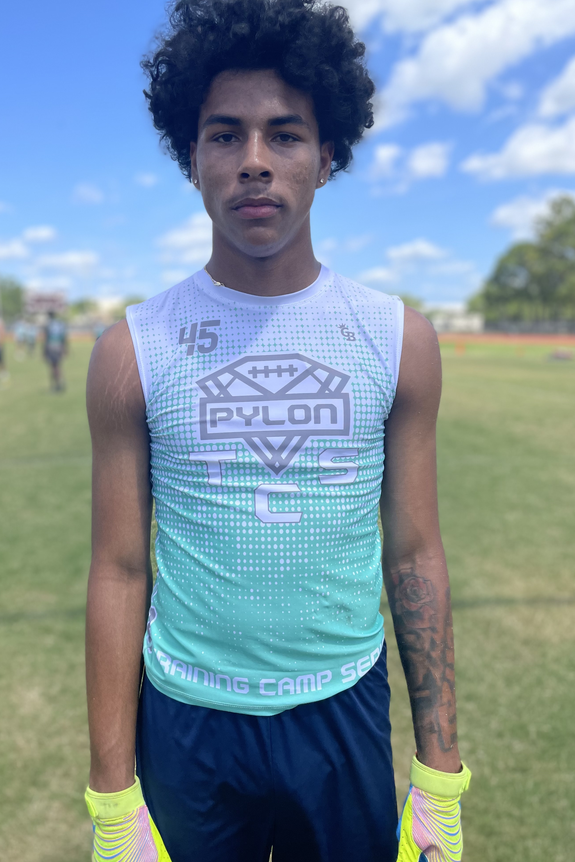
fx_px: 671
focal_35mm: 28
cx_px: 252
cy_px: 421
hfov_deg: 46.3
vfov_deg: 65.5
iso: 50
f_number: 1.6
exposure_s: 1/6135
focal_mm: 4.2
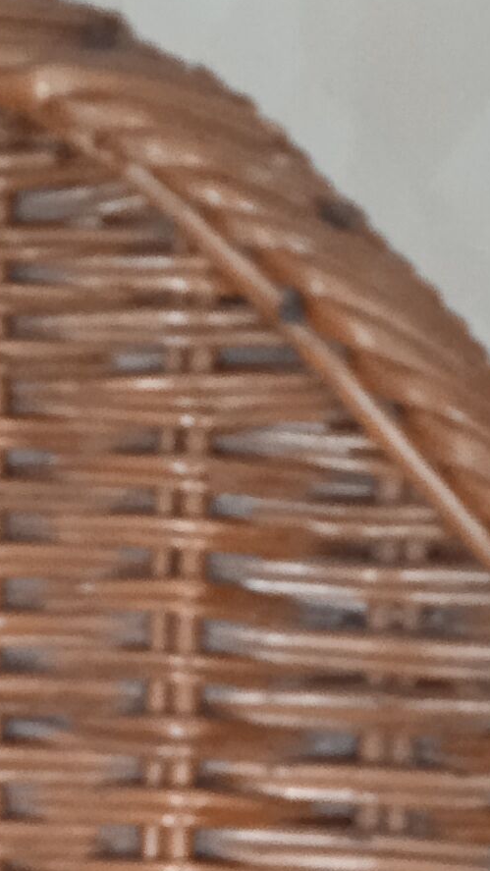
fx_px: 3303
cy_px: 1306
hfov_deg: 8.3
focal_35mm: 143
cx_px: -258
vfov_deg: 14.1
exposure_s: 1/14.3
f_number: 2.2
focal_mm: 3.43
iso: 1177
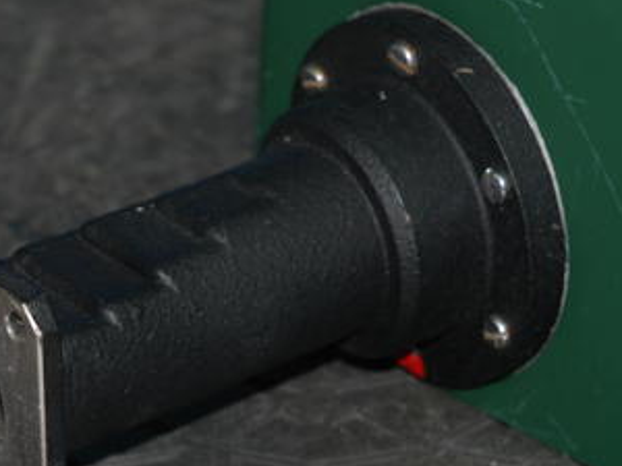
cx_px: 224
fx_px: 6702
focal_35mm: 373
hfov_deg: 5.3
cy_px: 286
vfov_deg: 4.0
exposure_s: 1/60
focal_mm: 140
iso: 400
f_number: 11
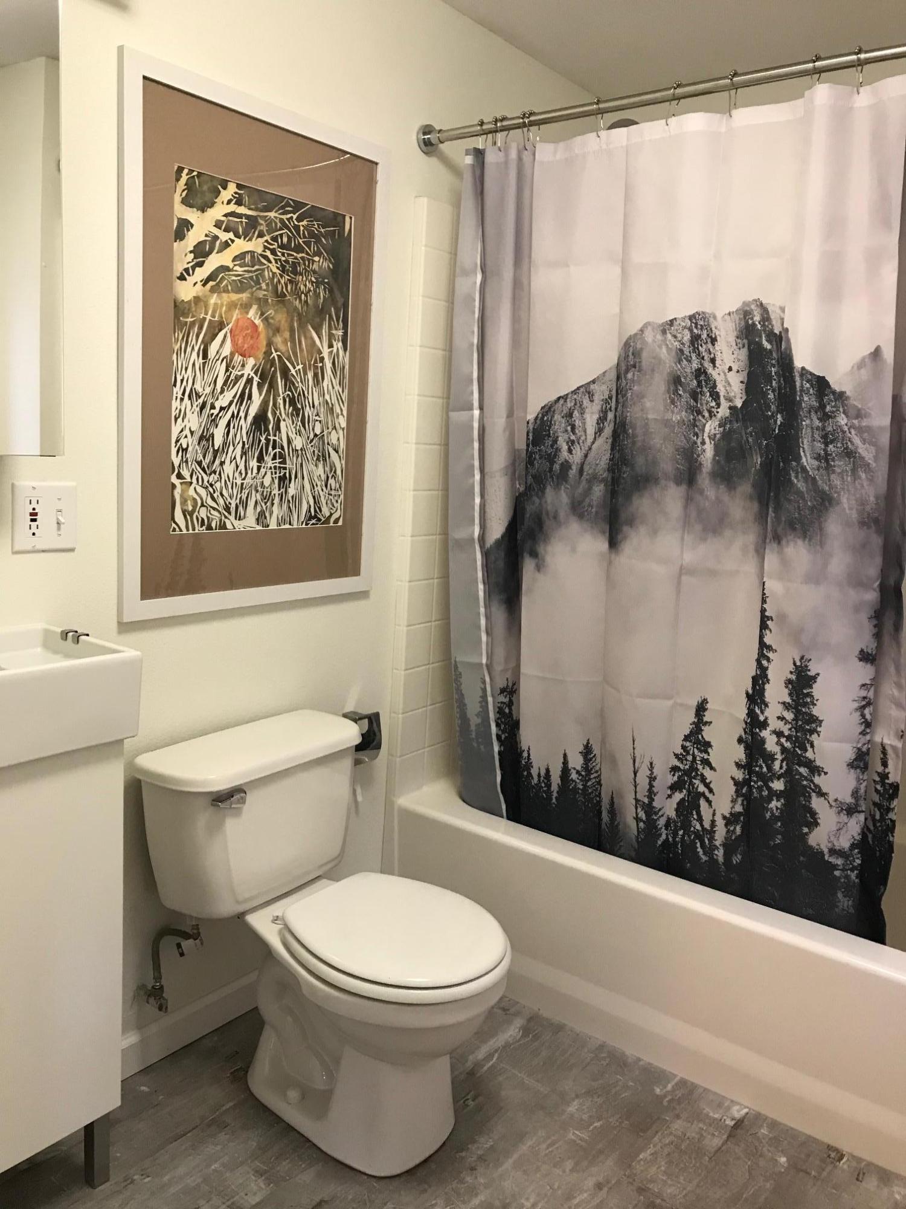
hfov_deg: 49.7
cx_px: 453
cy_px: 604
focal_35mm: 28
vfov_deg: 63.4
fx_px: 977
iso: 50
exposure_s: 1/15
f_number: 1.8
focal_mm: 3.99
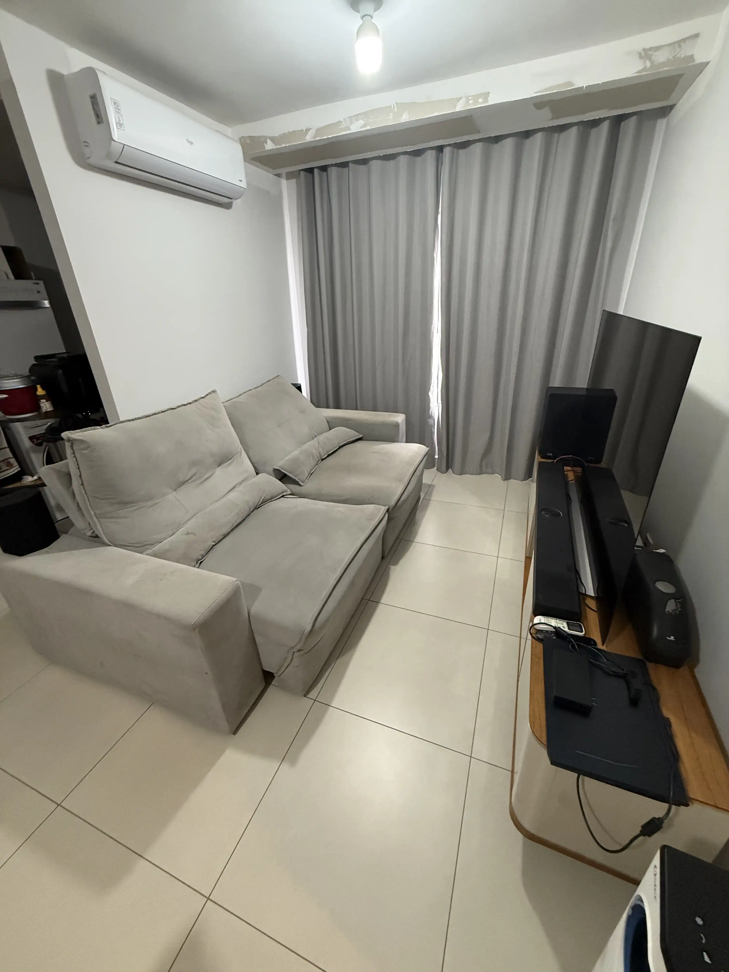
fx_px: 393
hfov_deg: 85.7
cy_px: 486
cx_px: 364
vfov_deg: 102.1
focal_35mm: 14
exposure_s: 1/120
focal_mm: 2.22
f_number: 2.2
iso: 640
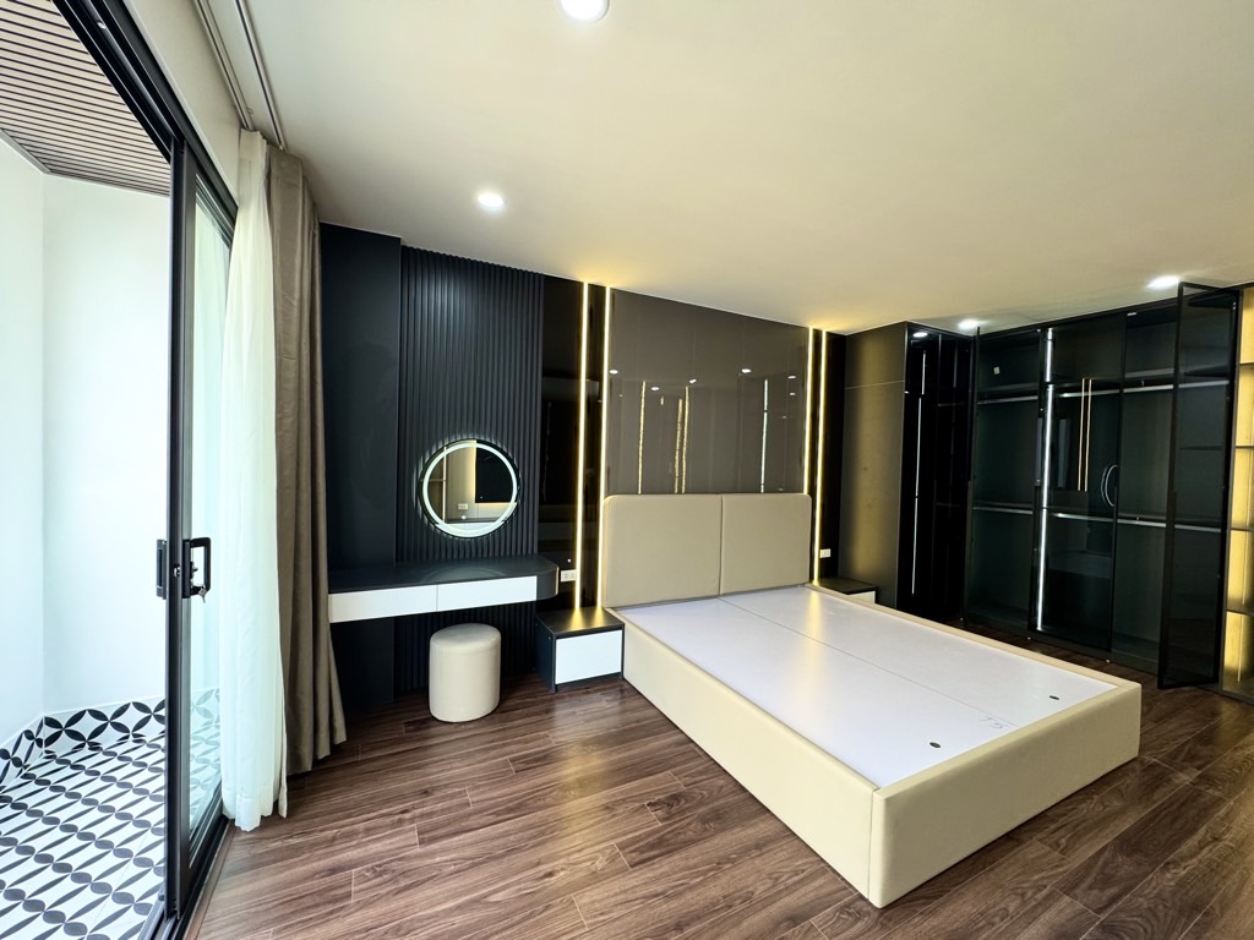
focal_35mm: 14
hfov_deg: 102.1
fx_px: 507
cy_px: 470
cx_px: 627
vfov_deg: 85.7
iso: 160
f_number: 2.2
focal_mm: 2.22
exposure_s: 1/99
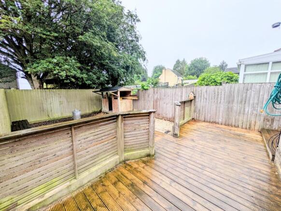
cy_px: 106
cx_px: 140
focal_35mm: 14
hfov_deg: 102.0
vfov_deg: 85.7
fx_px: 114
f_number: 2.2
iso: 49
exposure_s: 1/253
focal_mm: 1.83
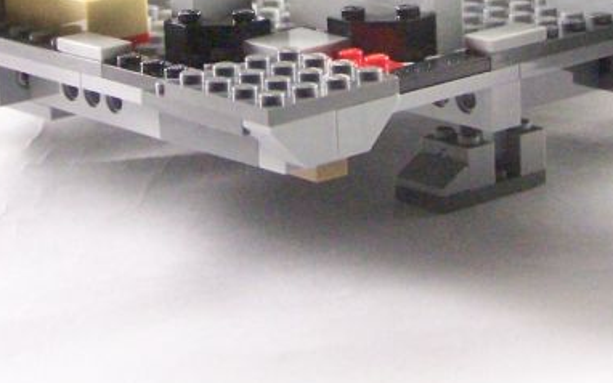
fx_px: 2657
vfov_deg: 8.1
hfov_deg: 13.1
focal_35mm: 159
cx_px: 393
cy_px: -133
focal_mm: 9.3
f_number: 3.1
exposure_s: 1/45
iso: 400
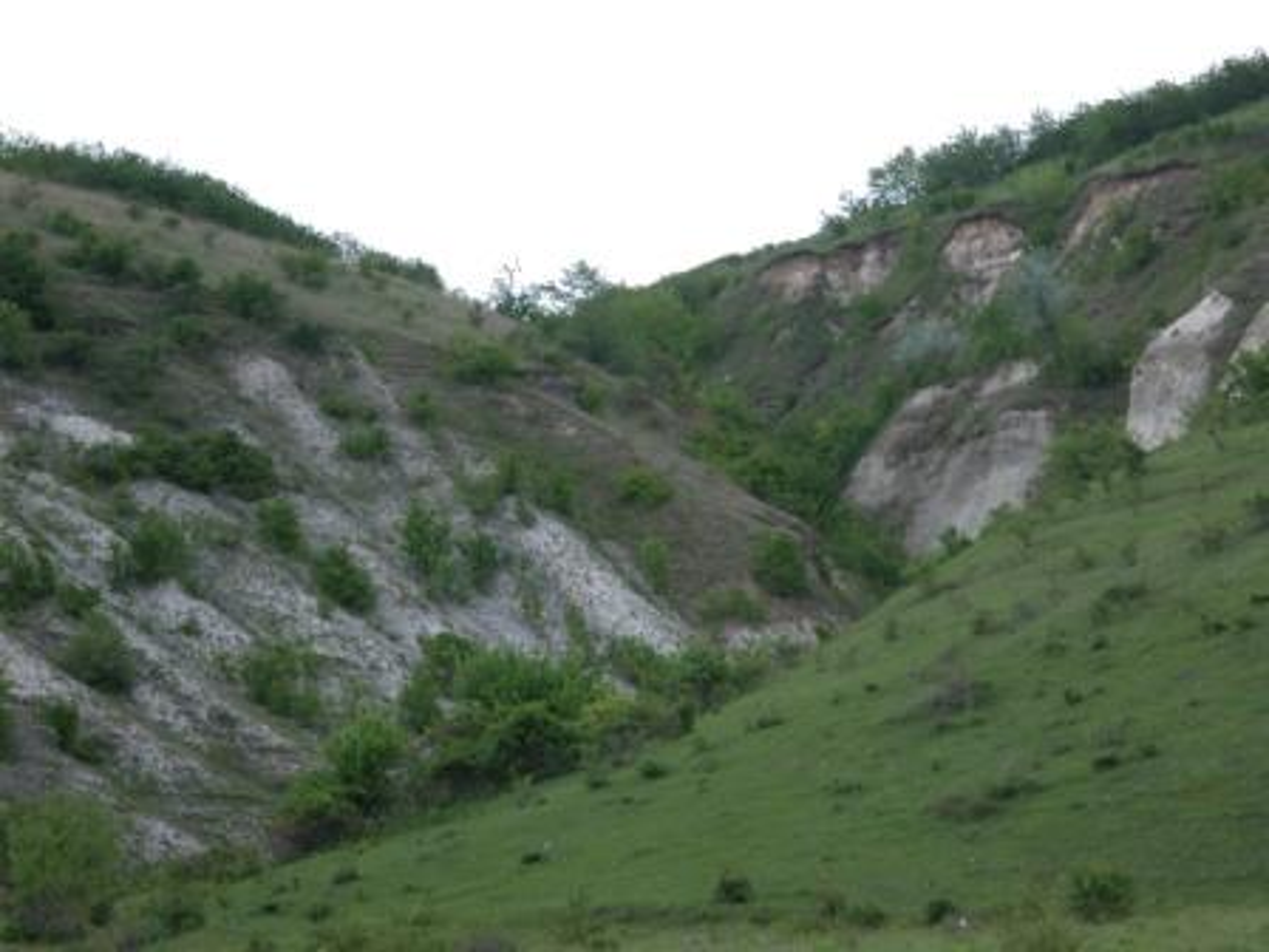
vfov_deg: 12.8
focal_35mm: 116
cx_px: 634
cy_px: 476
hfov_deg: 17.0
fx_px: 4252
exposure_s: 1/35.4
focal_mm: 29.5
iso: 100
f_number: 3.7
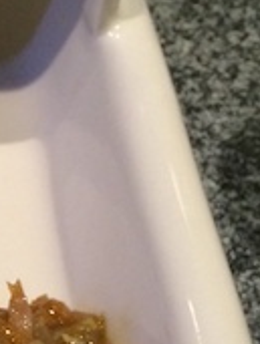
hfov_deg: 12.3
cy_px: 314
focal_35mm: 112
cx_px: -179
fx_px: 1117
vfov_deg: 17.3
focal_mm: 4.12
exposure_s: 1/30
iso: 250
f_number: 2.2
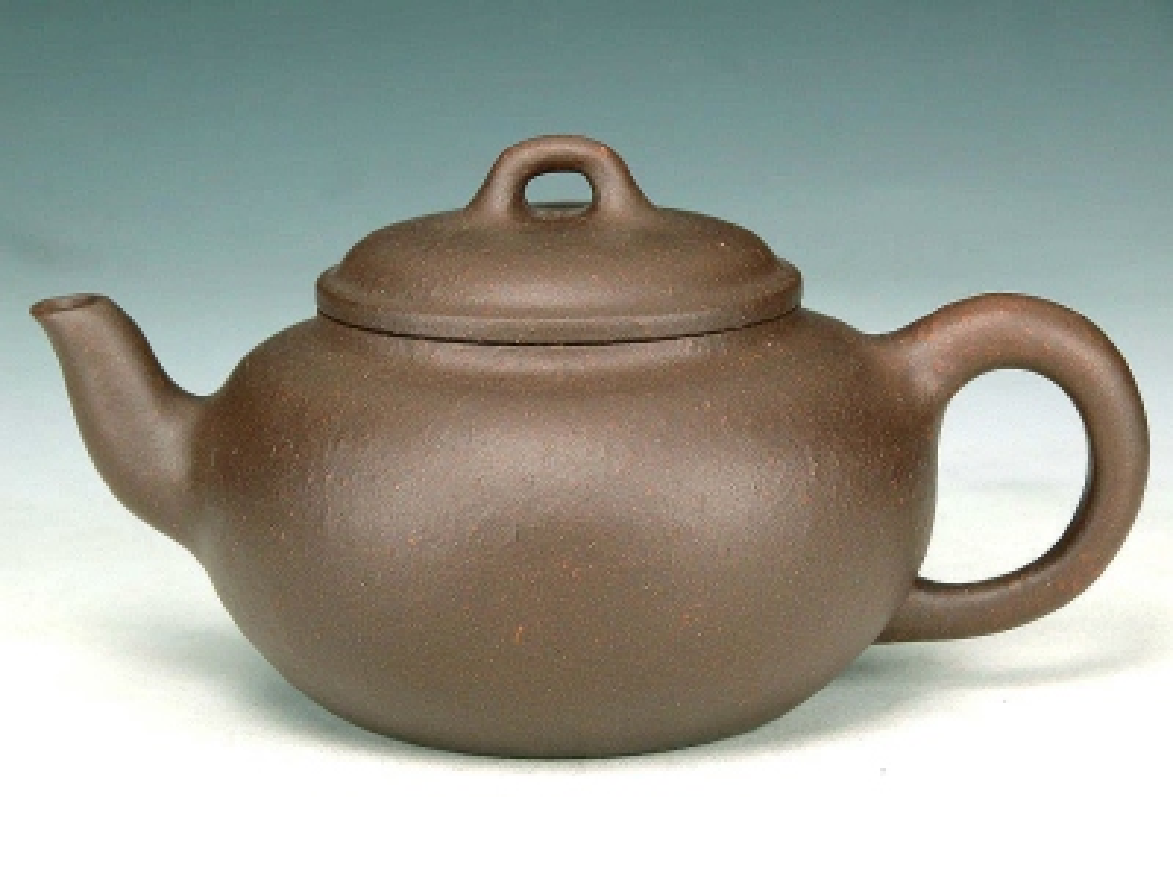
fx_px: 4541
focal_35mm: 134
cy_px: 440
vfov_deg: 11.1
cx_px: 586
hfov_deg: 14.7
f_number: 7.7
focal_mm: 34.7
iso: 100
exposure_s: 1/7.4
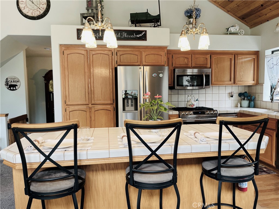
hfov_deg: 69.4
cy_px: 104
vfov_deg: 54.9
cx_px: 140
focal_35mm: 25
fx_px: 201
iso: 125
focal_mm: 5.1
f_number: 1.6
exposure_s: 1/121
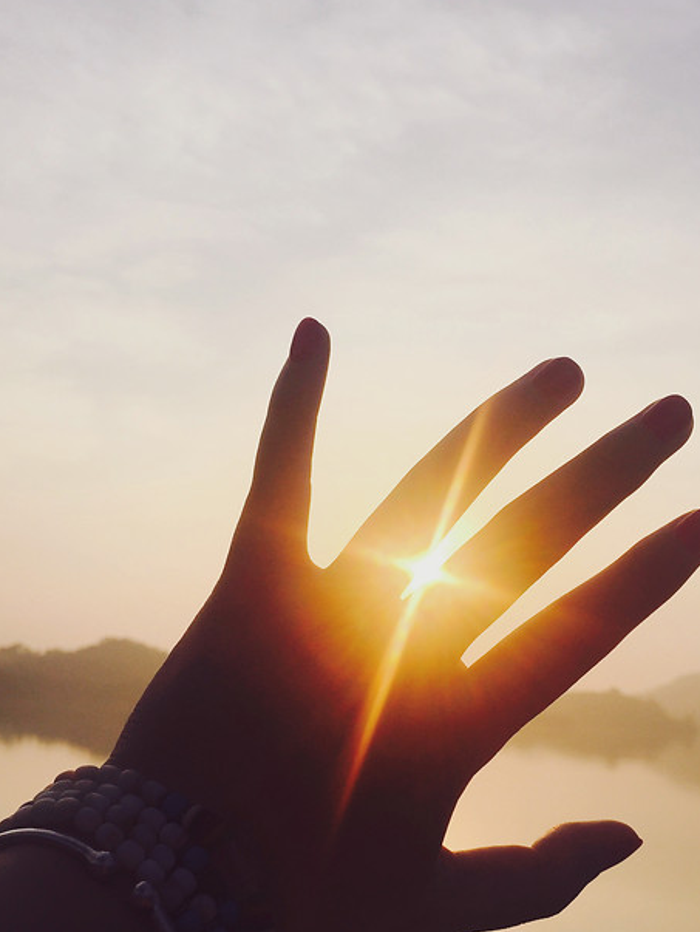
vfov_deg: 45.2
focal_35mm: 41
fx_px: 1104
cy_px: 605
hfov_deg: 35.1
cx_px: 402
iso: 32
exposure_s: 1/3049
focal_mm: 4.15
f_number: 2.2
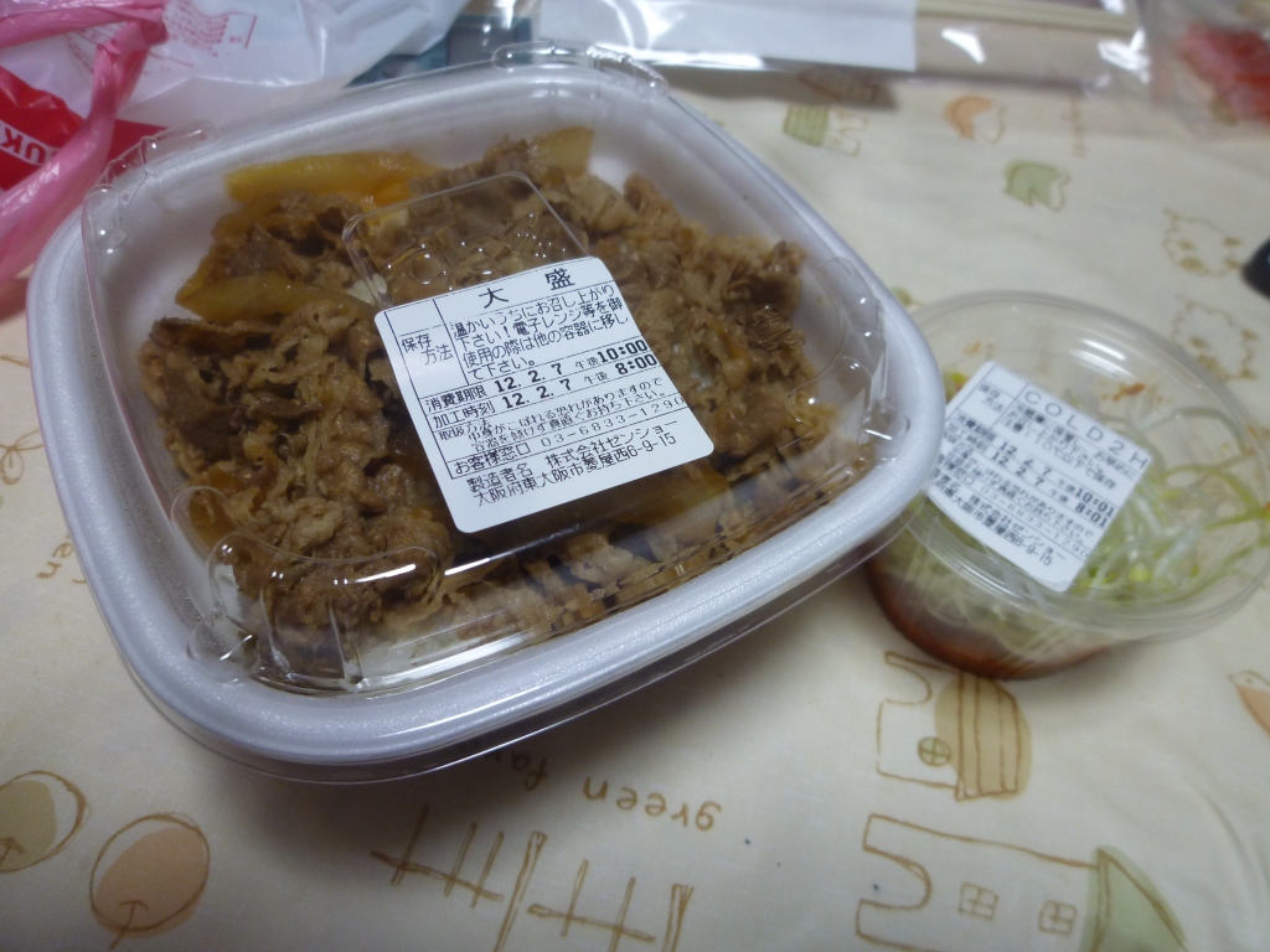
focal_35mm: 25
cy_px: 476
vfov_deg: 54.9
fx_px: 917
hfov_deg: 69.4
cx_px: 635
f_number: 2.8
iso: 160
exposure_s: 1/30
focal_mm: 4.5
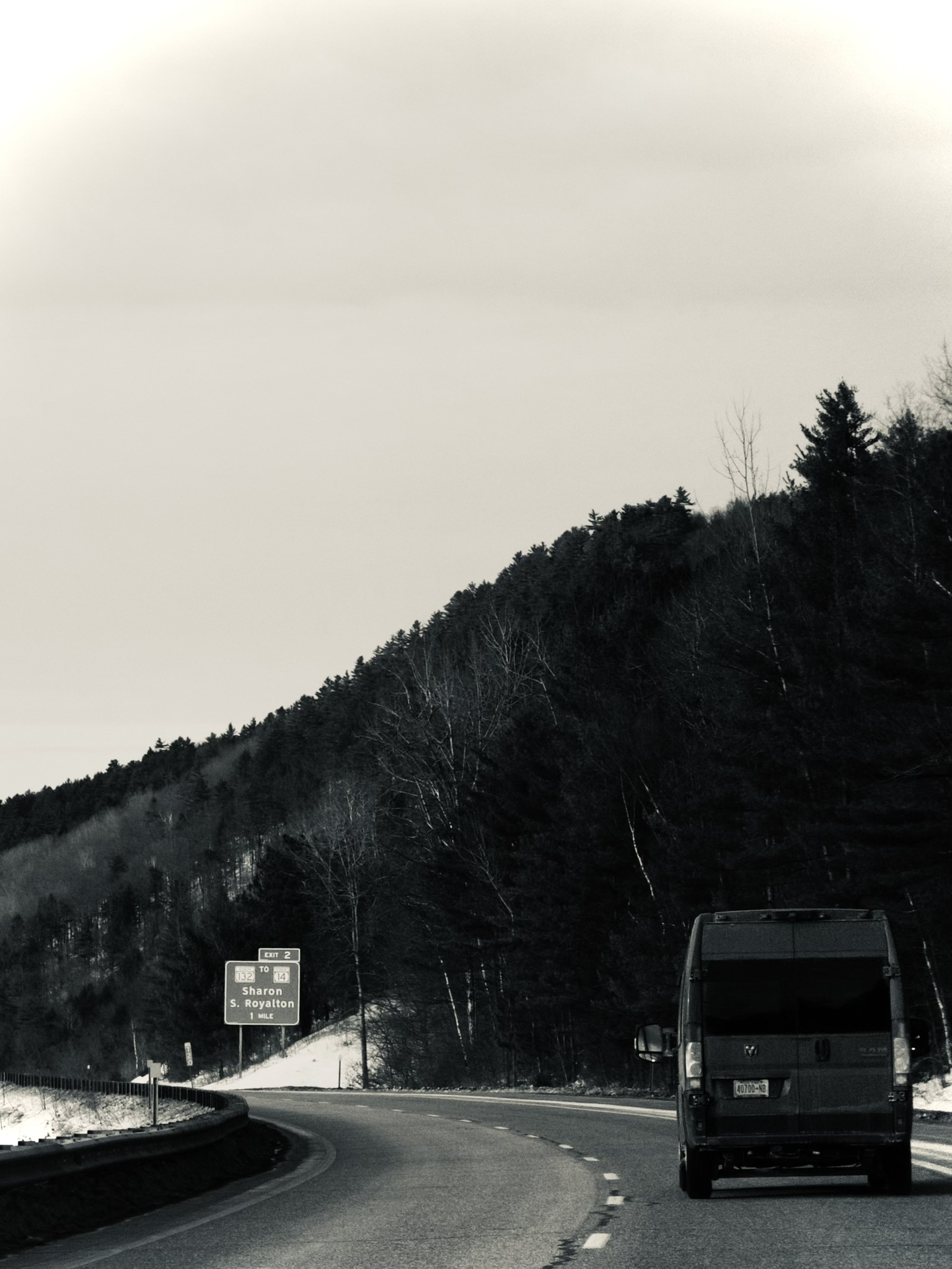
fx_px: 3667
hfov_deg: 14.8
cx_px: 476
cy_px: 634
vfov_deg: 19.6
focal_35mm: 100
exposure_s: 1/494
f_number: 2.8
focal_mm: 16.89
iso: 50
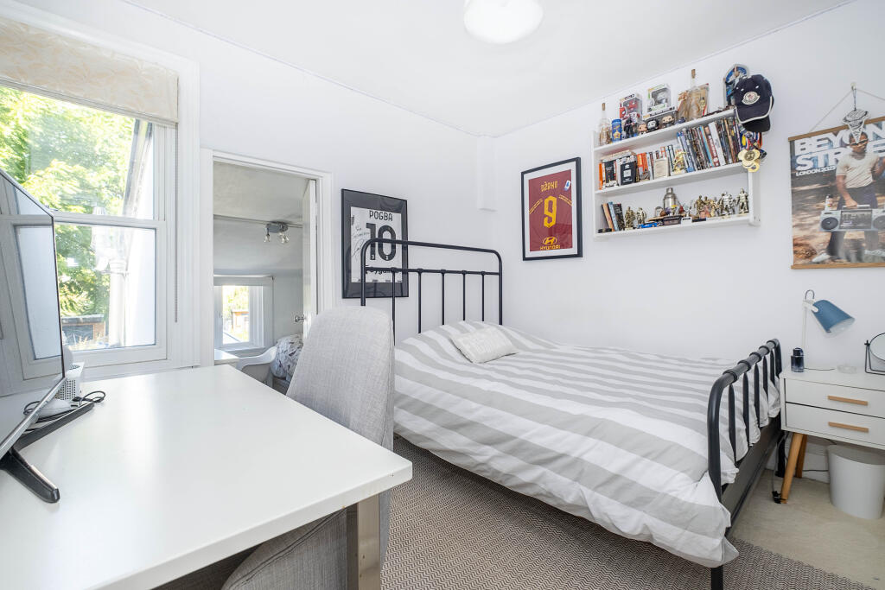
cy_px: 295
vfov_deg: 77.3
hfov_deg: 100.4
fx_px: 369
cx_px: 442
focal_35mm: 15
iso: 320
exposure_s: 1/40
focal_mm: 10
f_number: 5.6
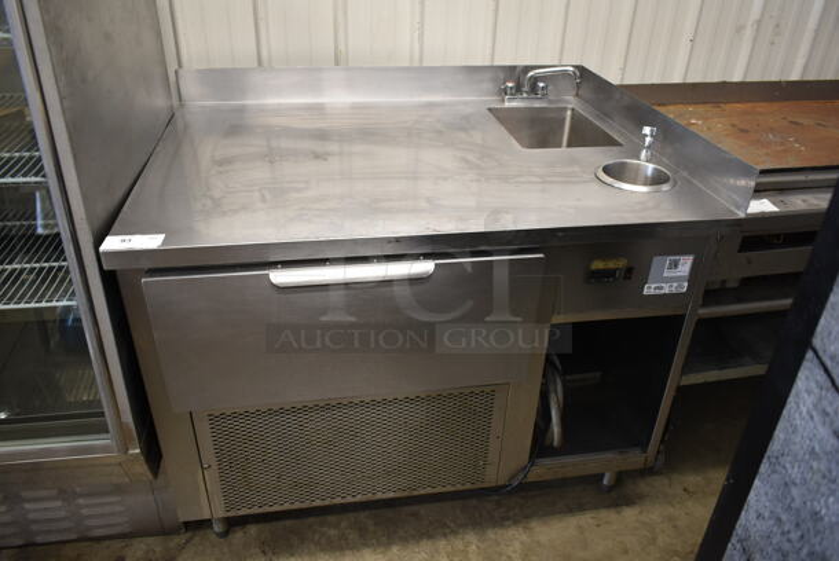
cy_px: 280
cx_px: 420
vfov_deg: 48.0
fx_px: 630
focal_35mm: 27
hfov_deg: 67.3
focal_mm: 18
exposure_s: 1/30
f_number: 3.5
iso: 450
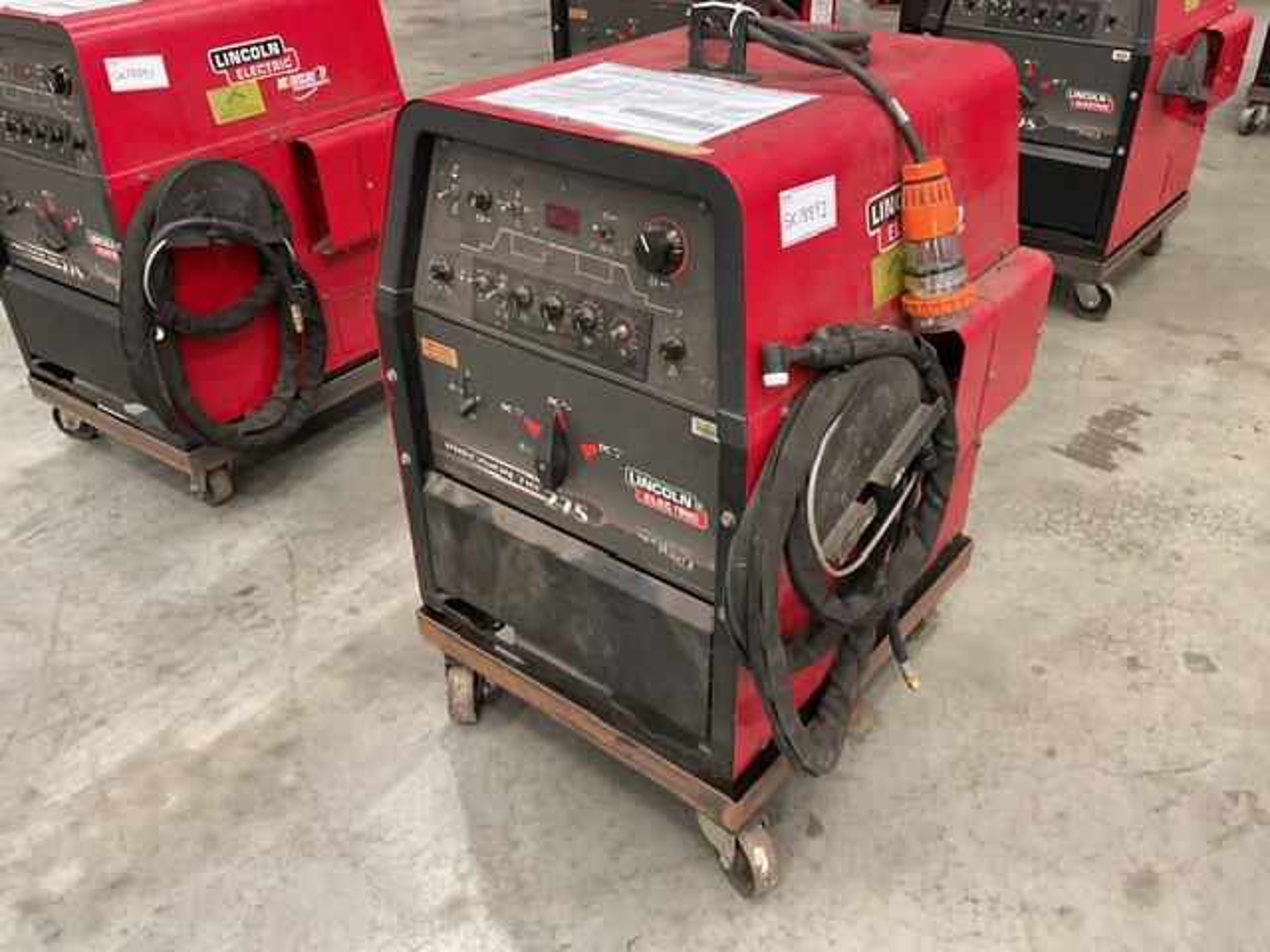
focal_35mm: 29
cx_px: 635
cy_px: 476
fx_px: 1064
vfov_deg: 48.2
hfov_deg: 61.7
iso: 250
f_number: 1.8
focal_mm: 3
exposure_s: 1/60
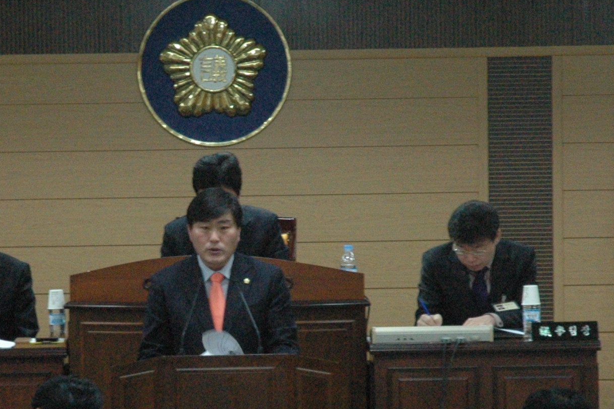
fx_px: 3920
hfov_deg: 9.0
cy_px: 324
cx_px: 242
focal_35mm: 230
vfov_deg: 6.0
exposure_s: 1/60
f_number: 5
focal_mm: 62
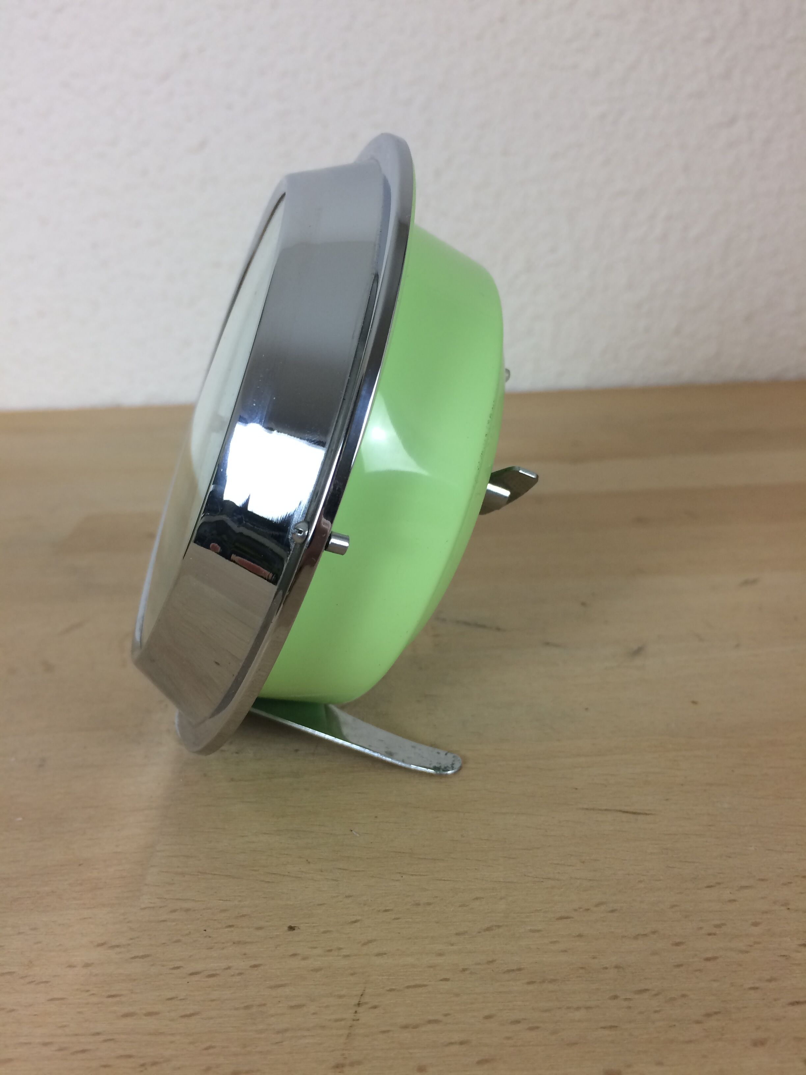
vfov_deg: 61.7
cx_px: 403
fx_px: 900
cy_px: 538
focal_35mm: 29
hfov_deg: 48.2
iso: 32
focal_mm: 4.15
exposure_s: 1/33
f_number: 2.2
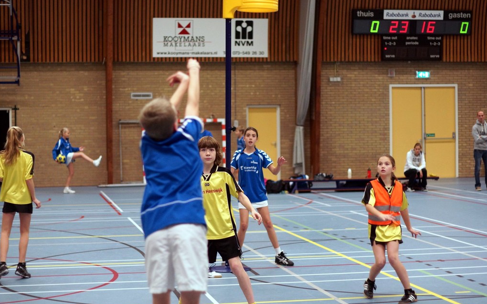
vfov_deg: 16.9
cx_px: 245
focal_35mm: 77
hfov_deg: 26.8
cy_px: 151
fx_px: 1022
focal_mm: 50
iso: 800
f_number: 1.7
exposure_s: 1/250
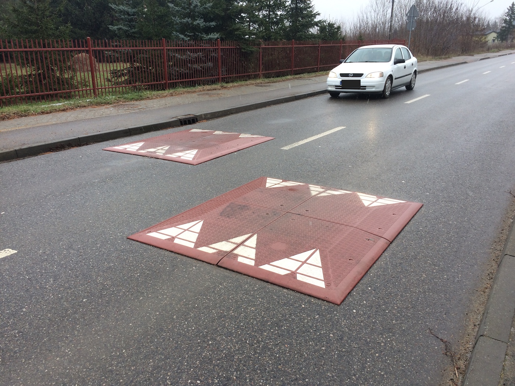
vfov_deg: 48.2
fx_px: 431
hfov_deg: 61.7
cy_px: 193
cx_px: 258
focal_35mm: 29
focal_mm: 4.15
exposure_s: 1/149
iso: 32
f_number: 2.2
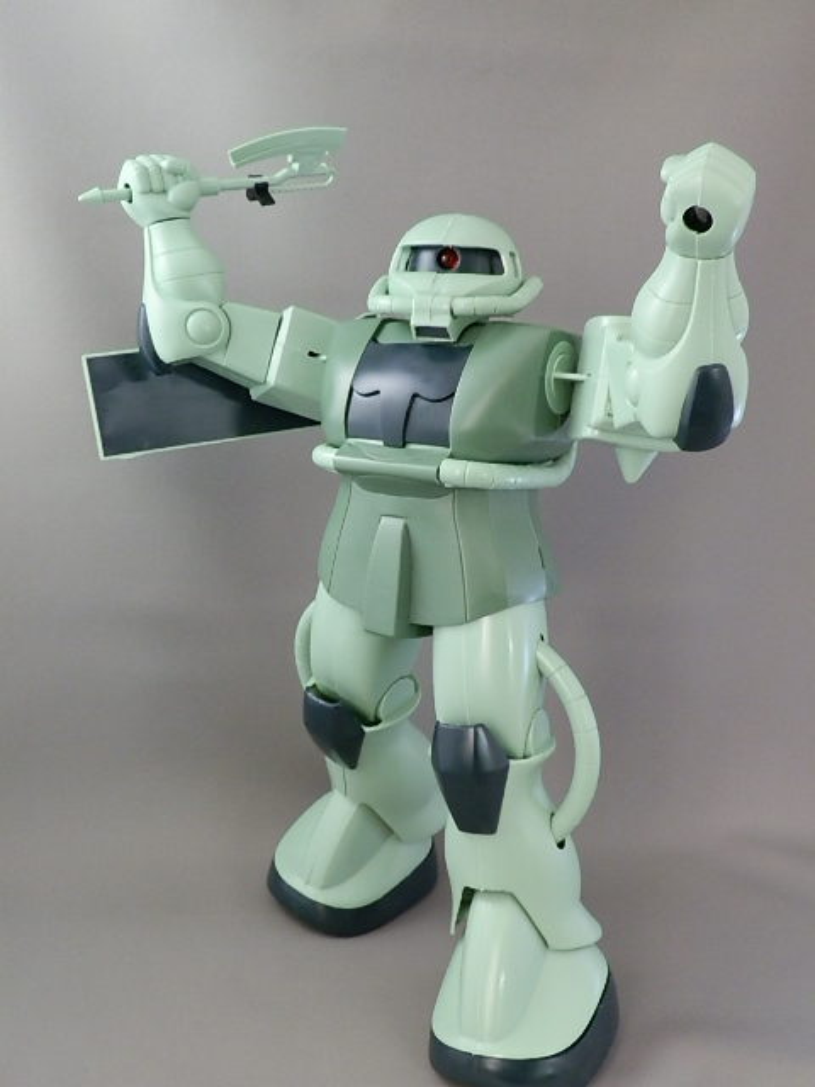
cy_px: 544
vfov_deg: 54.0
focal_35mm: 34
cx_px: 408
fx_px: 1067
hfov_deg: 41.8
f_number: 3.5
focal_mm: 6.17
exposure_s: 1/13
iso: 200
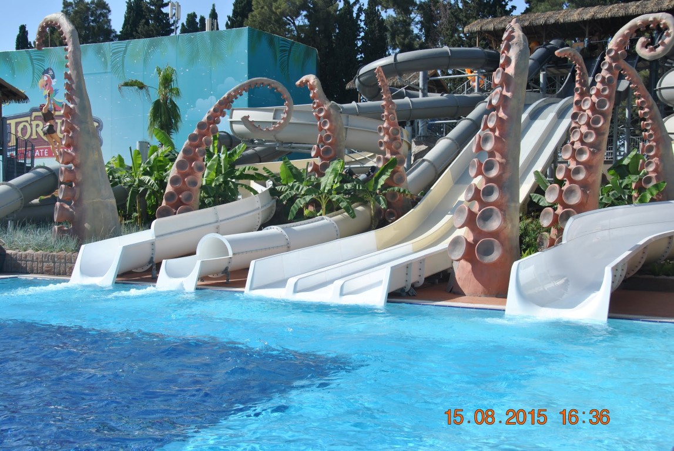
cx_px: 337
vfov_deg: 30.9
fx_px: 815
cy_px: 226
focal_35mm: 44
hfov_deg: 44.9
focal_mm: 29
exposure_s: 1/250
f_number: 8
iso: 100
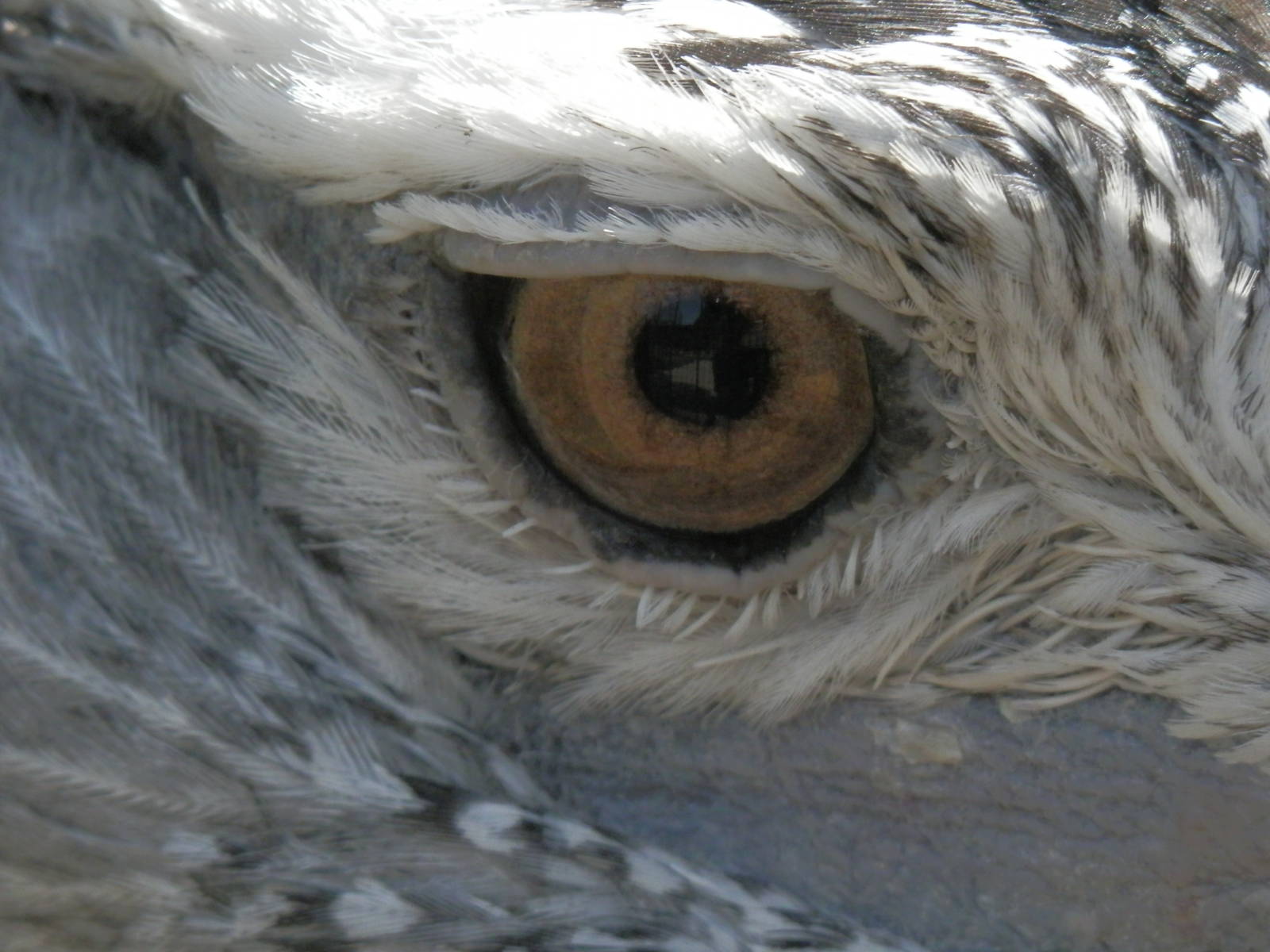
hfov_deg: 8.0
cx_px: 635
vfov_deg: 6.0
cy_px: 476
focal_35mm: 248
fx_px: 9099
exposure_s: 1/500
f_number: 6.2
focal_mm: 44.4
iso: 320
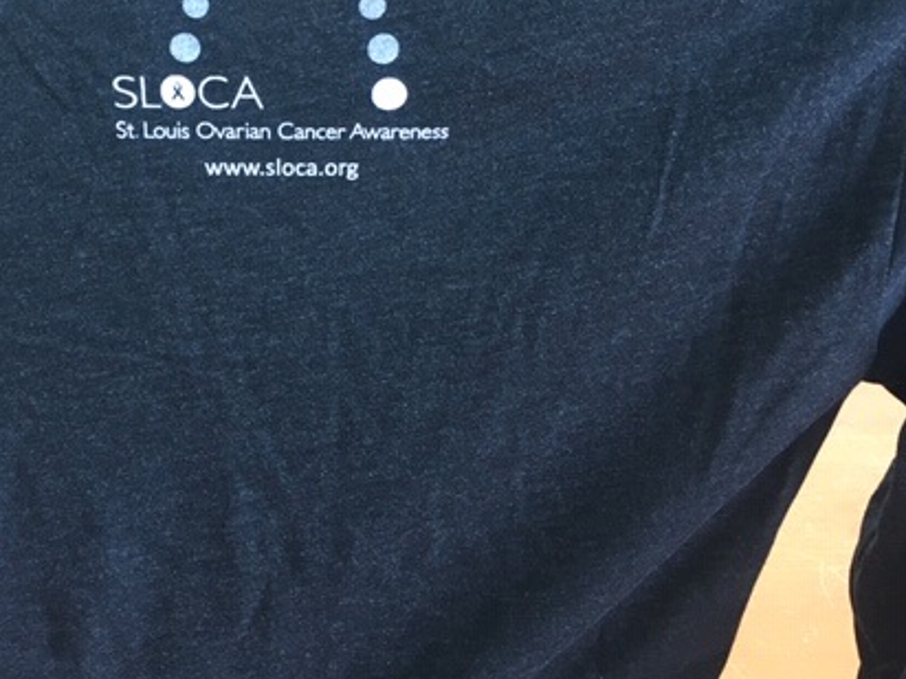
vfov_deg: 31.9
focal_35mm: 45
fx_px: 1178
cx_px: 273
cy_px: 220
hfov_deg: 41.3
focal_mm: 4.15
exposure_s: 1/15
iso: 200
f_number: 2.2
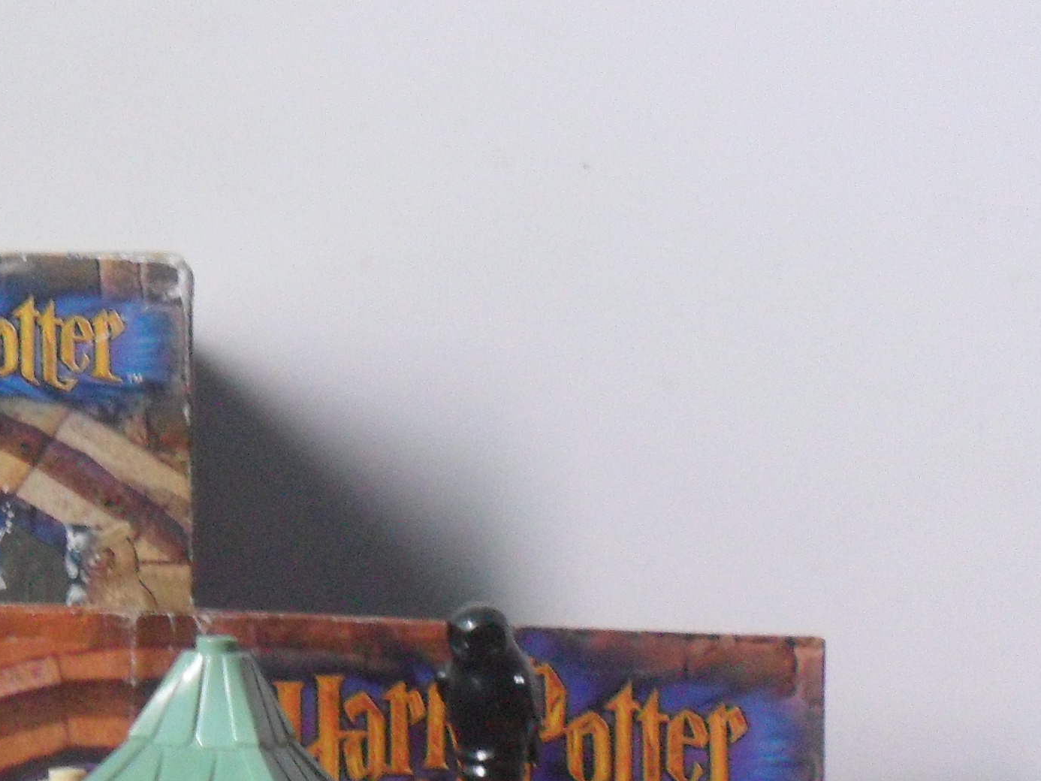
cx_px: -47
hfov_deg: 18.8
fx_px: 3038
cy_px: 1066
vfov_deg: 14.0
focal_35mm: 101
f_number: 3
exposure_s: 1/15
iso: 240
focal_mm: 6.3
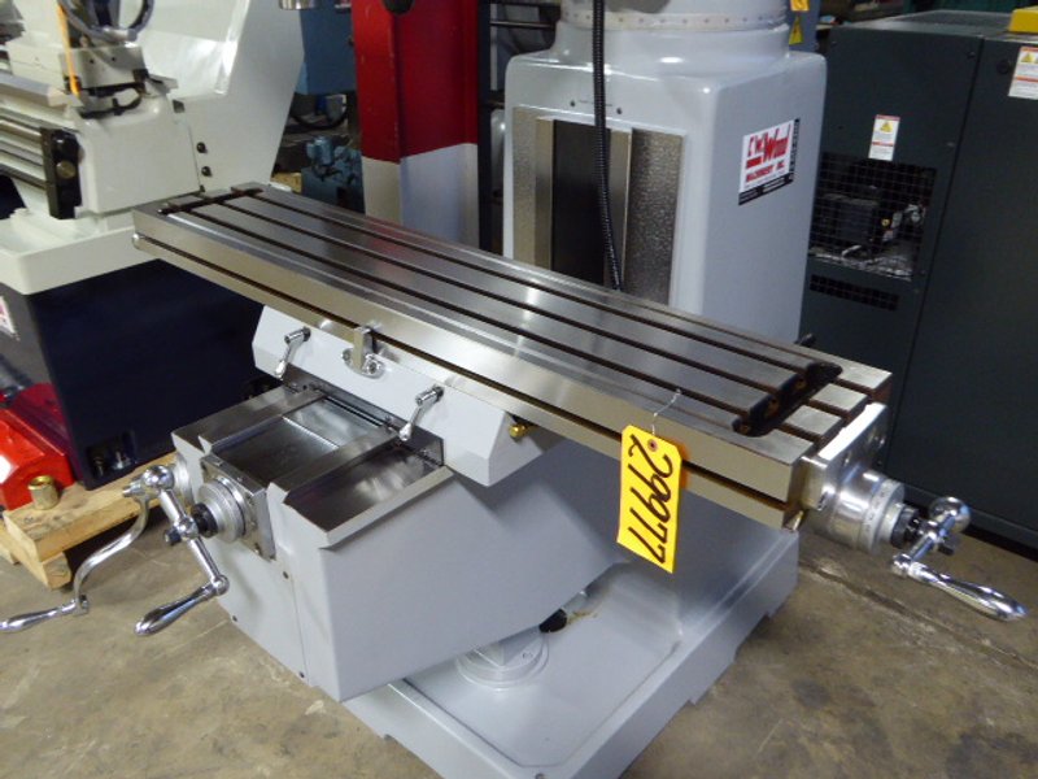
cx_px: 519
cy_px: 390
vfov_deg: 48.2
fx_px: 870
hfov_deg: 61.7
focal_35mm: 29
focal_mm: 5
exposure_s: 1/8
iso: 400
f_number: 3.5
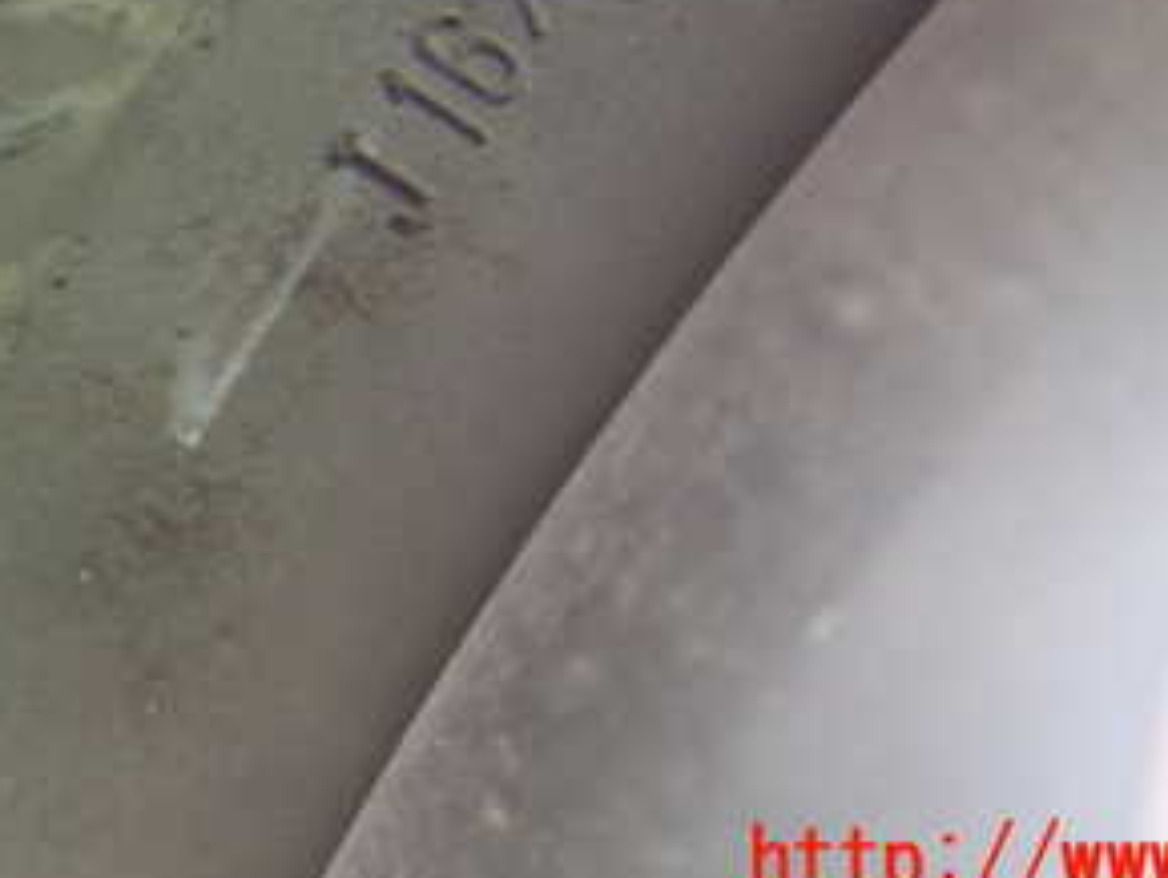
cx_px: 451
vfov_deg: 22.8
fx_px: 2094
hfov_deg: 31.1
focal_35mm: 62
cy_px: 8
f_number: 2.3
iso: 320
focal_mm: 5.4
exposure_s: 1/30
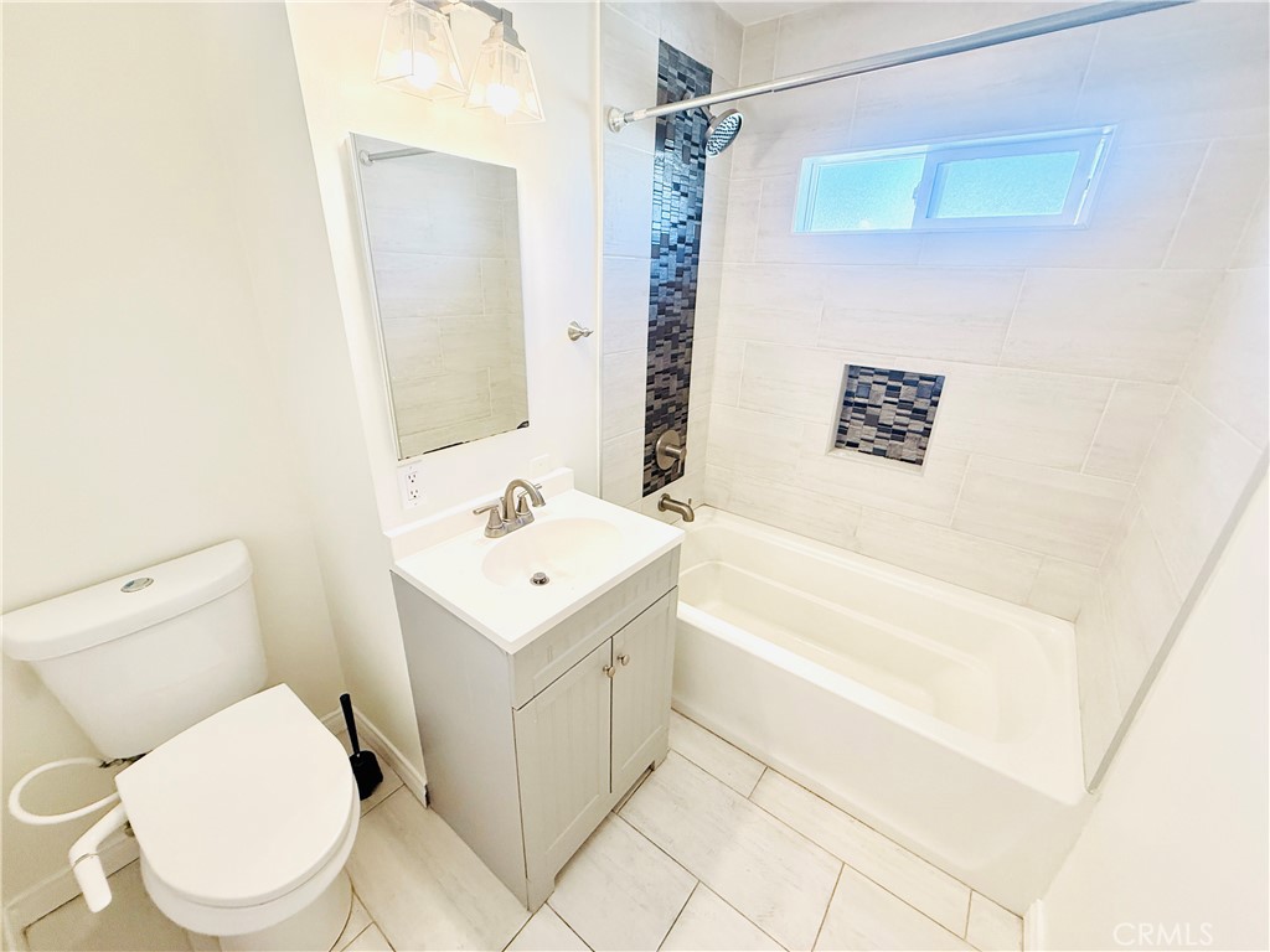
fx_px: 514
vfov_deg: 85.7
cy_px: 476
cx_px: 635
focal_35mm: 14
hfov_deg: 102.1
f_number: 2.2
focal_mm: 2.22
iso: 200
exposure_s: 1/120
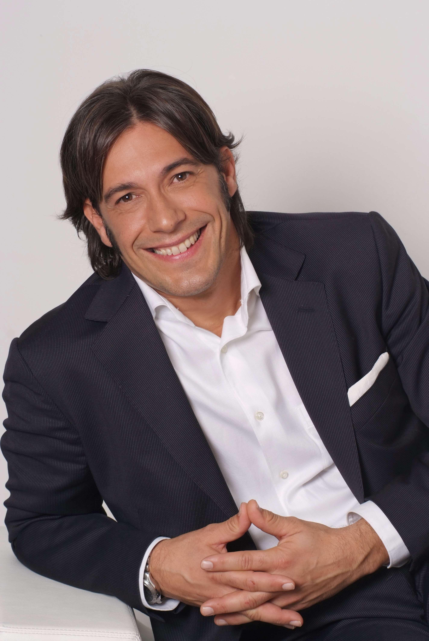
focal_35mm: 120
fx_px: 2139
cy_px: 320
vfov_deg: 17.0
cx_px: 214
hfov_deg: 11.5
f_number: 9
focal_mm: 80
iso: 200
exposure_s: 1/125
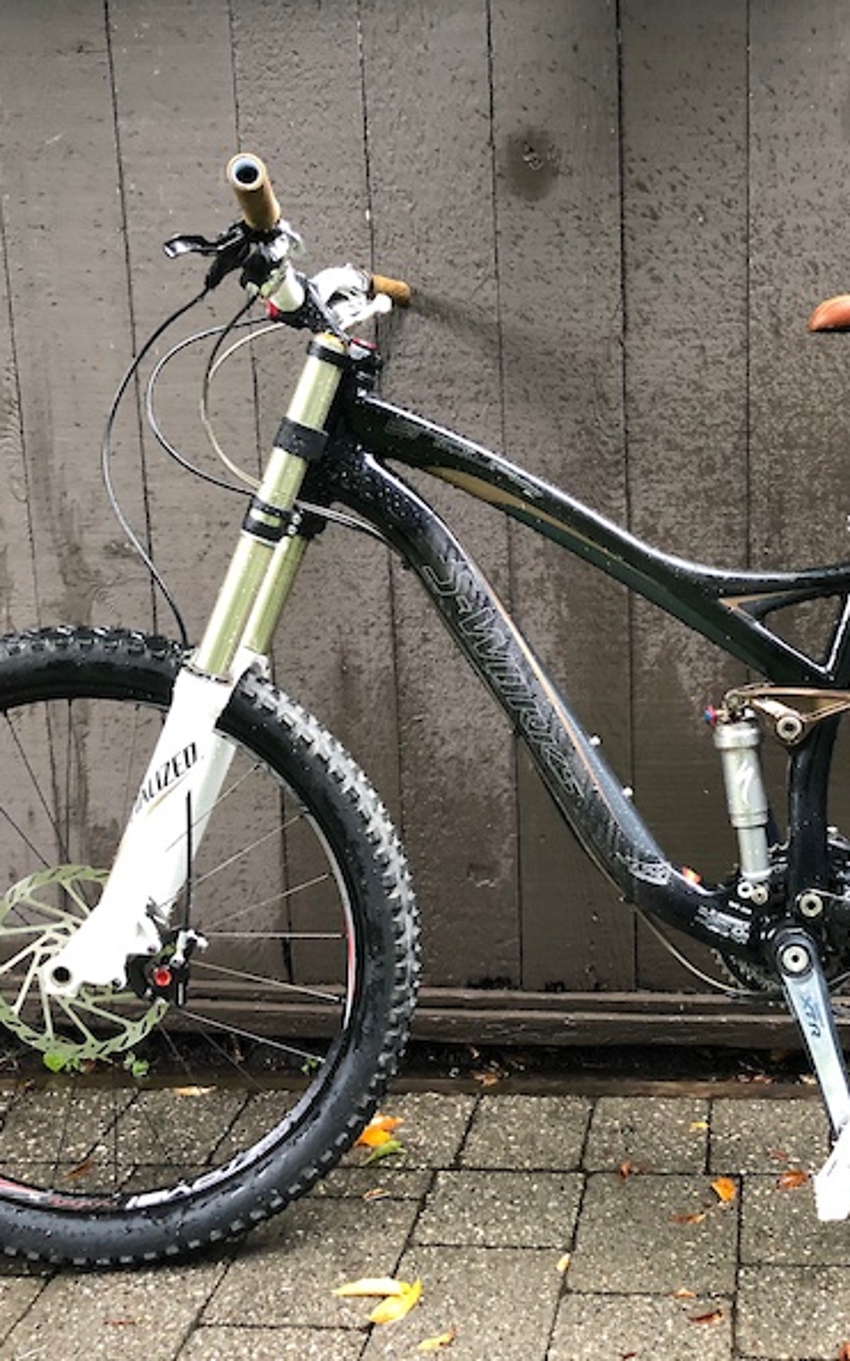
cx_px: 683
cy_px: 678
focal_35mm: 40
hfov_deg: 31.1
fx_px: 1483
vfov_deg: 49.3
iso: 80
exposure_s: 1/15
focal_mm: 4
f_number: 1.8
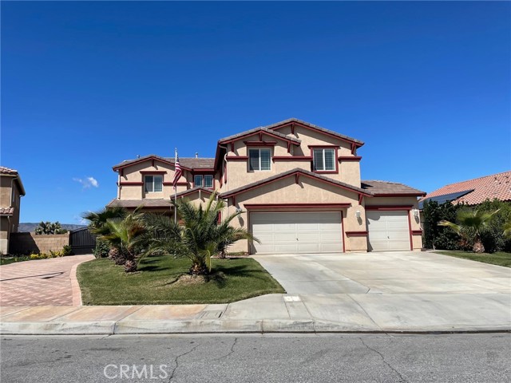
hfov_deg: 67.3
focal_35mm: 26
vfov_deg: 53.1
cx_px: 256
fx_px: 384
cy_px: 192
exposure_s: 1/5556
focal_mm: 4.2
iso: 32
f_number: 1.6
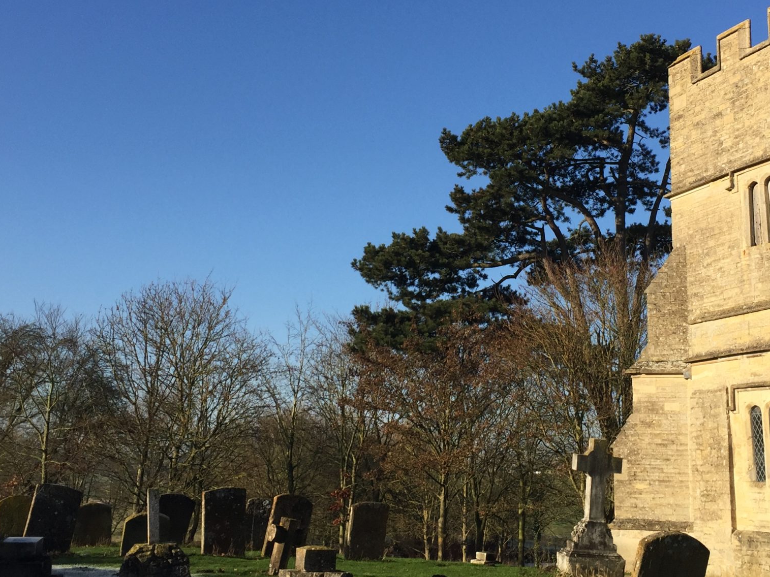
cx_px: 436
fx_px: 1090
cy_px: 227
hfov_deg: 38.8
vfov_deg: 29.6
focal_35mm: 49
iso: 32
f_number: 2.2
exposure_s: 1/1647
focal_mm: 4.15
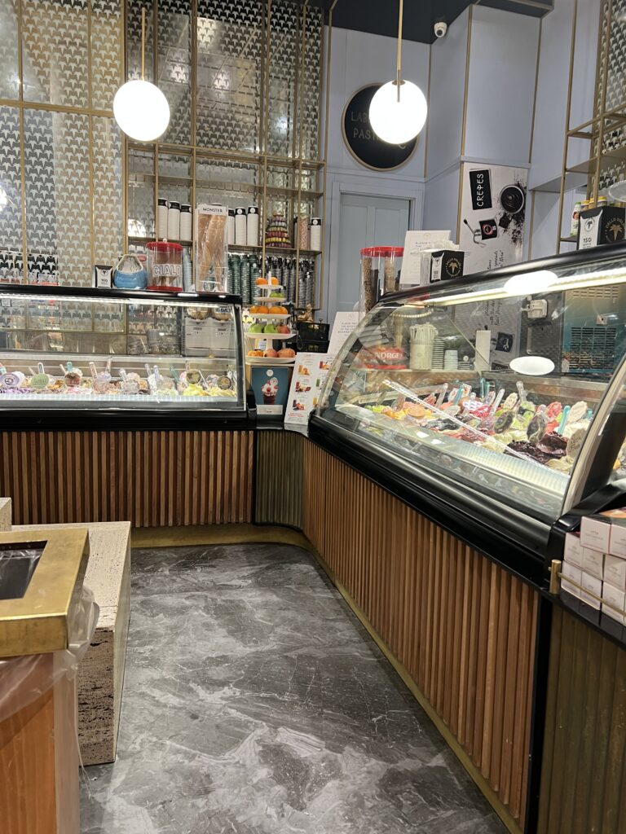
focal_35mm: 26
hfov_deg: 53.1
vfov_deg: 67.3
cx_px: 313
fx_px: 627
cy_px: 417
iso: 100
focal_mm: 5.7
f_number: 1.5
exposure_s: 1/50
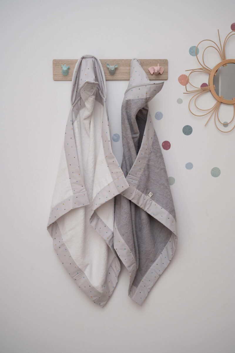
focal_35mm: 43
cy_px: 176
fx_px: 422
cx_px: 118
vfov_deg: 45.5
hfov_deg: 31.1
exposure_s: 1/200
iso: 640
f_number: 5
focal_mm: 43
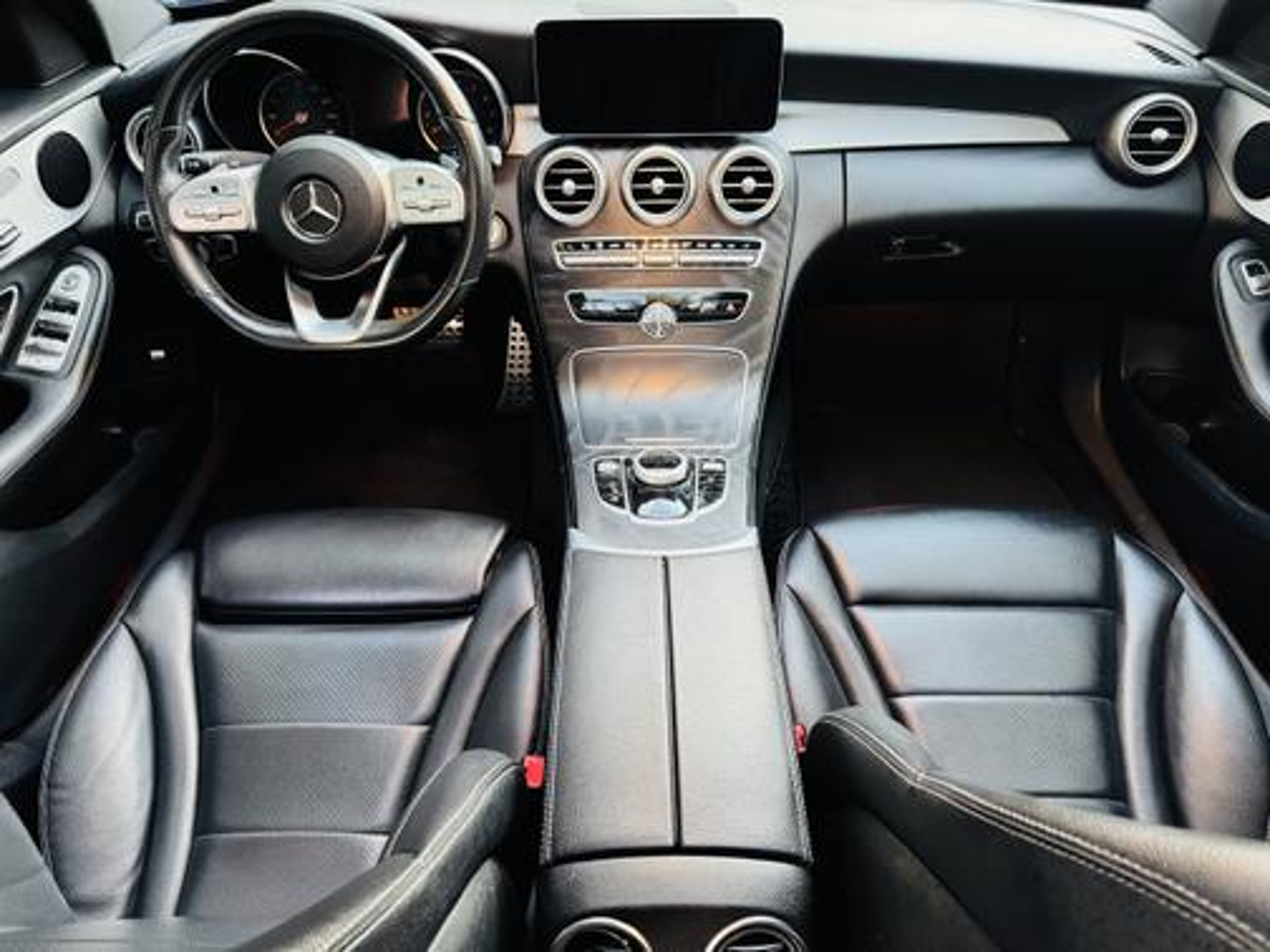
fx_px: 881
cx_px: 635
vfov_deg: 56.8
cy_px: 476
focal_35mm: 24
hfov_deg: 71.6
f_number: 1.78
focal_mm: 6.76
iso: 500
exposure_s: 1/60
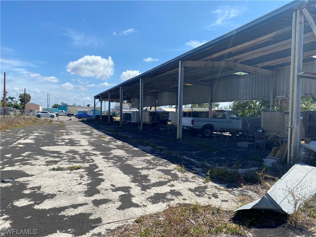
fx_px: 237
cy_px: 118
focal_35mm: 26
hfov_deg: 67.3
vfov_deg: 53.1
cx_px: 158
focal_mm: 4.25
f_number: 1.8
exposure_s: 1/2890
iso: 32
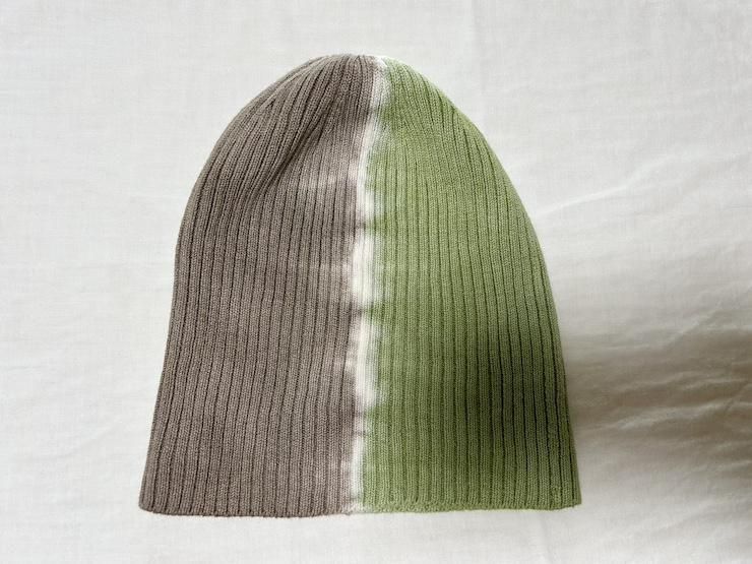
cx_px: 376
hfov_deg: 67.3
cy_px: 282
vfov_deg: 53.1
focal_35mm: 26
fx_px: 565
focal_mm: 5.7
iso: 32
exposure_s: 1/131
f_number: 1.5
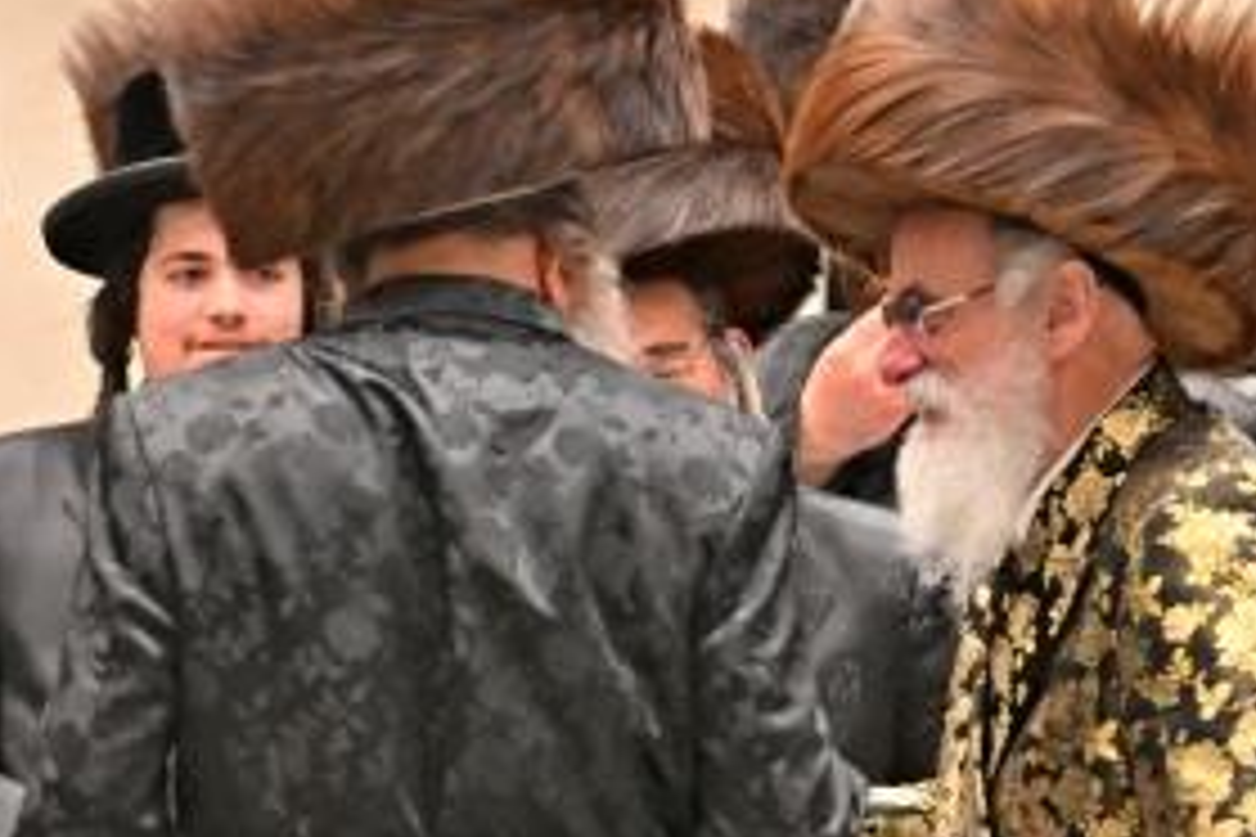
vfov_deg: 3.0
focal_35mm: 459
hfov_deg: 4.5
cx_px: 275
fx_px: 16013
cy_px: 943
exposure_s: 1/400
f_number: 2.8
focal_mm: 125
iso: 800
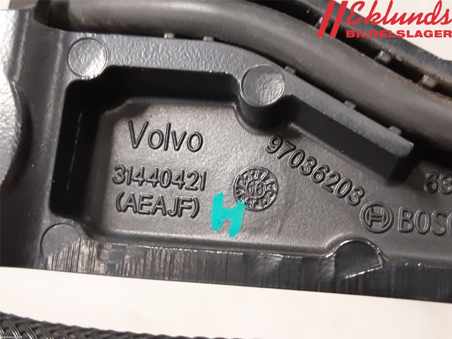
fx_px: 339
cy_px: 170
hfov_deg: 67.3
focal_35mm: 26
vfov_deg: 53.1
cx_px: 226
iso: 250
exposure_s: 1/25
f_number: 1.7
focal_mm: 3.93
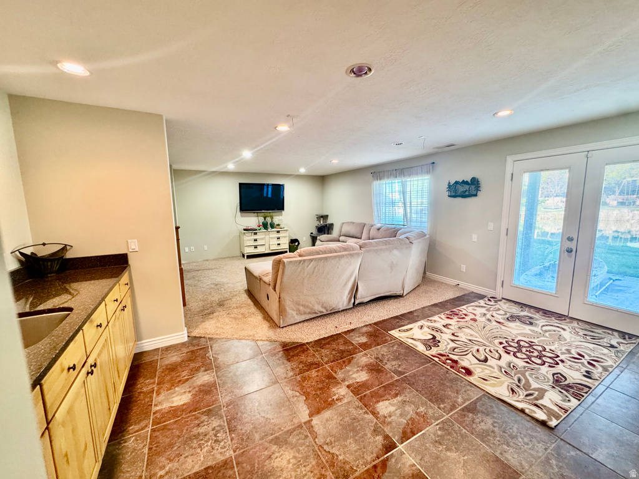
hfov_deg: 102.1
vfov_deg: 85.7
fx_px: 258
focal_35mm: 14
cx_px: 320
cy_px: 240
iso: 400
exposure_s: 1/60
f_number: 2.2
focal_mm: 2.22
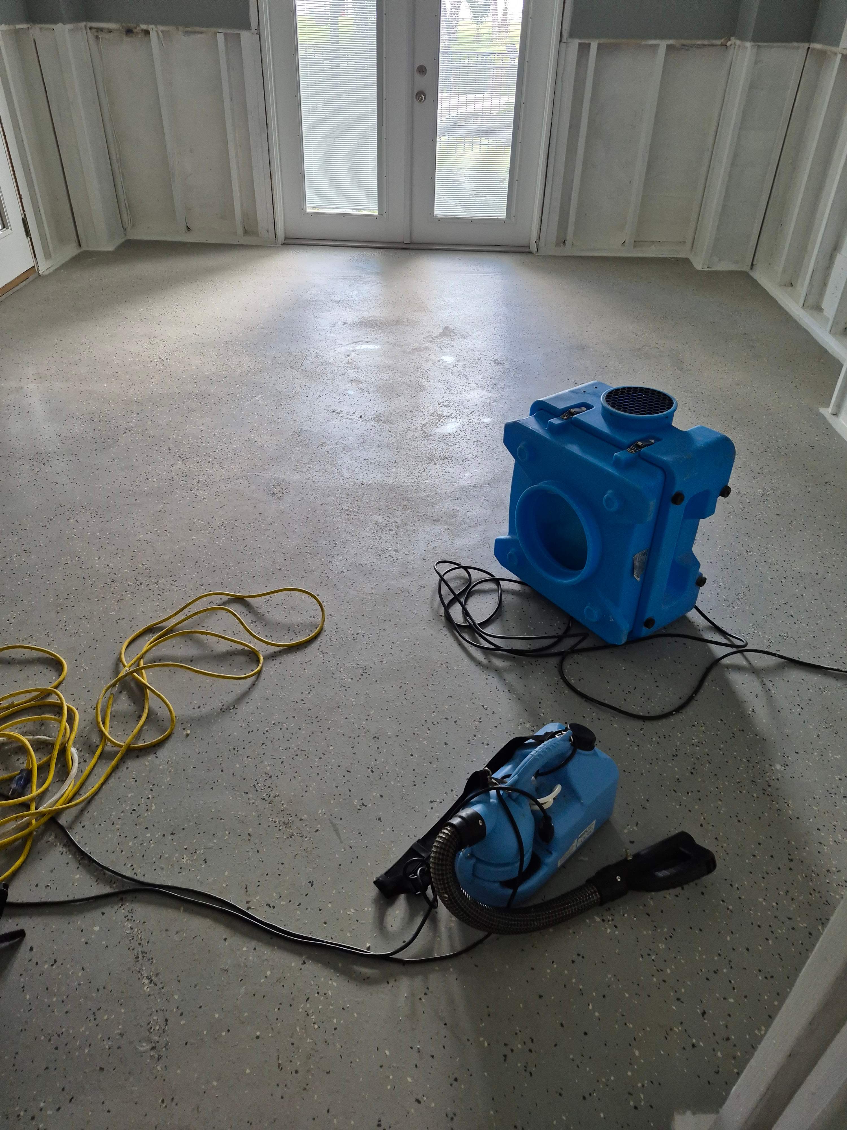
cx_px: 424
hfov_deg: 58.9
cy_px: 565
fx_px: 750
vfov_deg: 73.9
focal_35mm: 23
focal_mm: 5.4
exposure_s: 1/120
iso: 160
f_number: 1.8
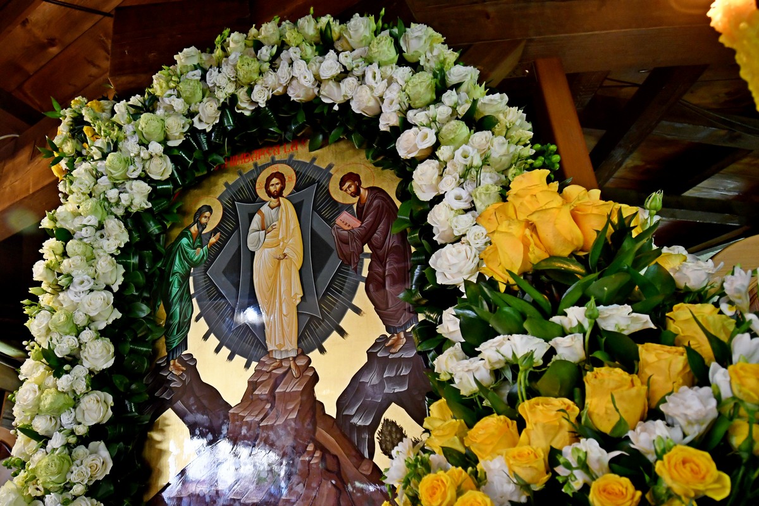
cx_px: 380
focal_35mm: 19
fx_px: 401
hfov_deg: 86.9
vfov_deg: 64.6
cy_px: 253
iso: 1000
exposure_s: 1/20
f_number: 4.8
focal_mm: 13
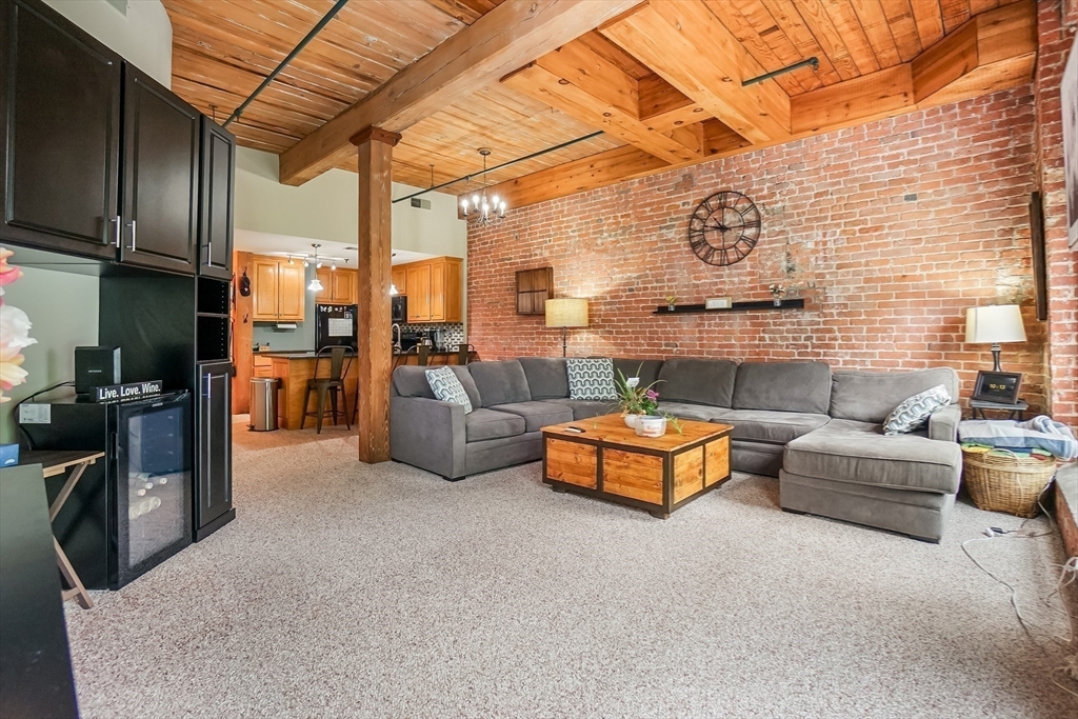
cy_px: 360
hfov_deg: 100.4
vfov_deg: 77.3
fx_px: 449
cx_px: 539
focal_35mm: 15
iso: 500
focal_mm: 10
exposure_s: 1/25
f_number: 4
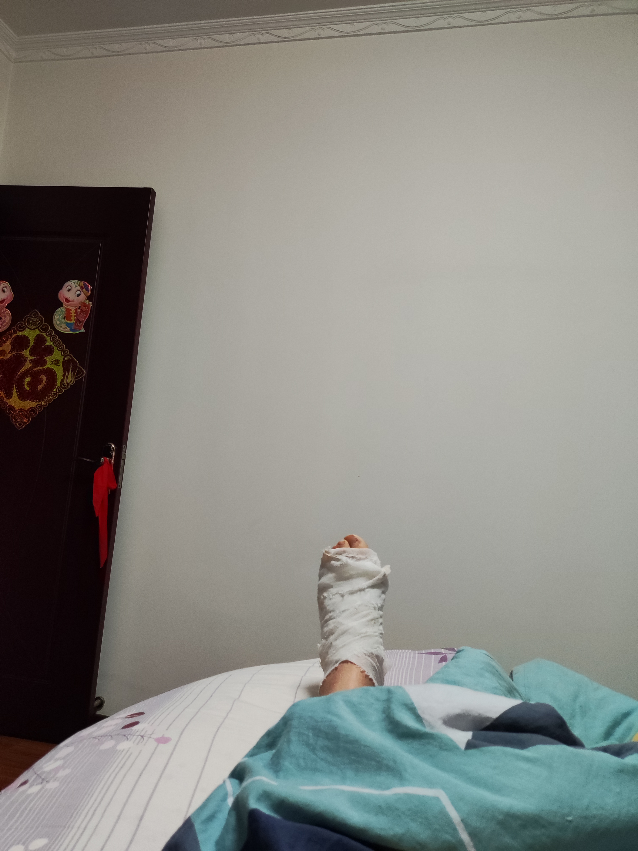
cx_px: 319
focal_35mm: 25
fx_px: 614
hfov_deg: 54.9
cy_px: 426
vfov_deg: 69.4
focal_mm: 4.71
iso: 656
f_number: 1.79
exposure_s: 1/50
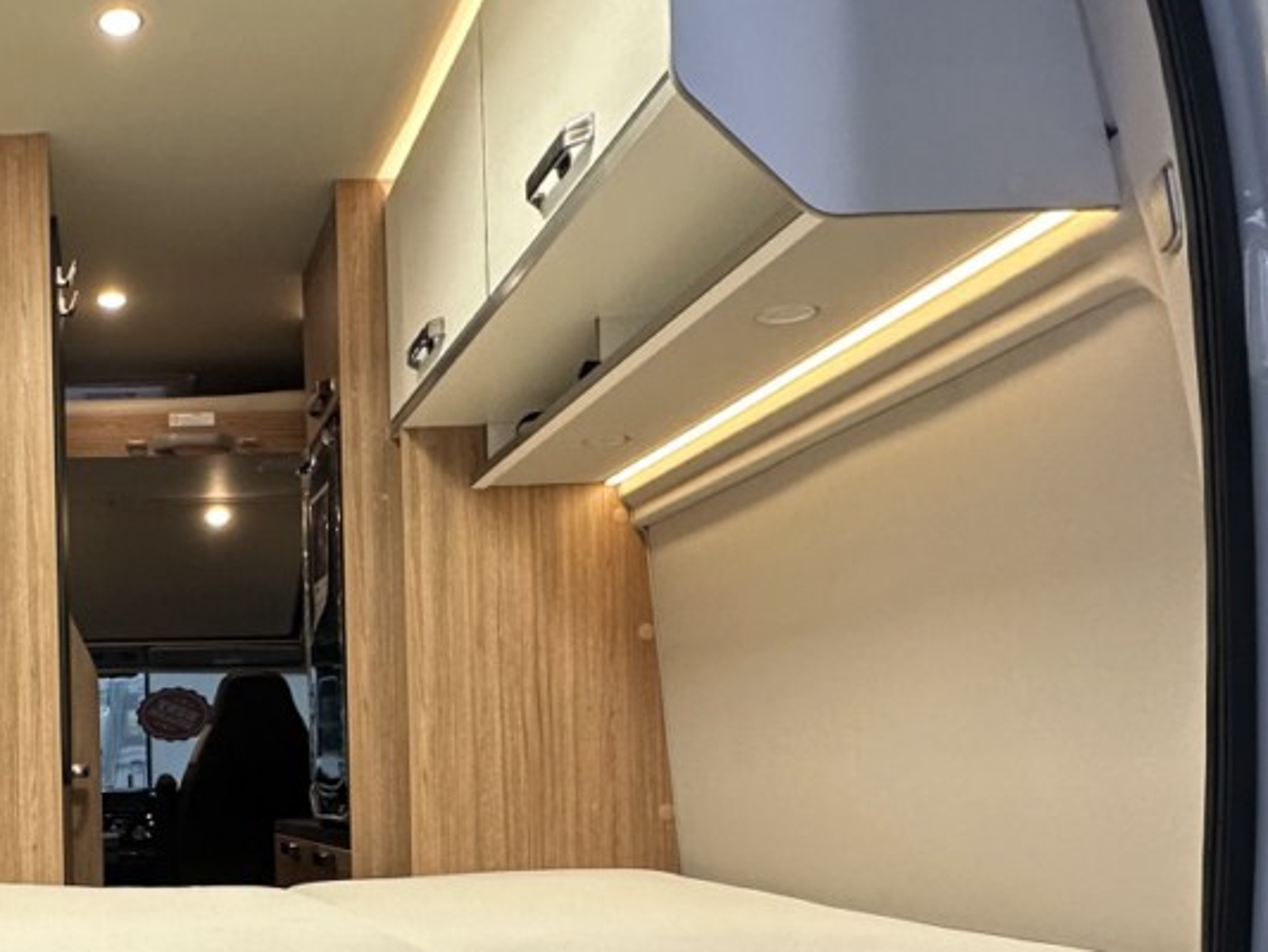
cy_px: 797
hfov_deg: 40.8
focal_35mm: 42
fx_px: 1539
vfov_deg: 33.1
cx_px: 90
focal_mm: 2.22
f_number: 2.2
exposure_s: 1/99
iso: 160
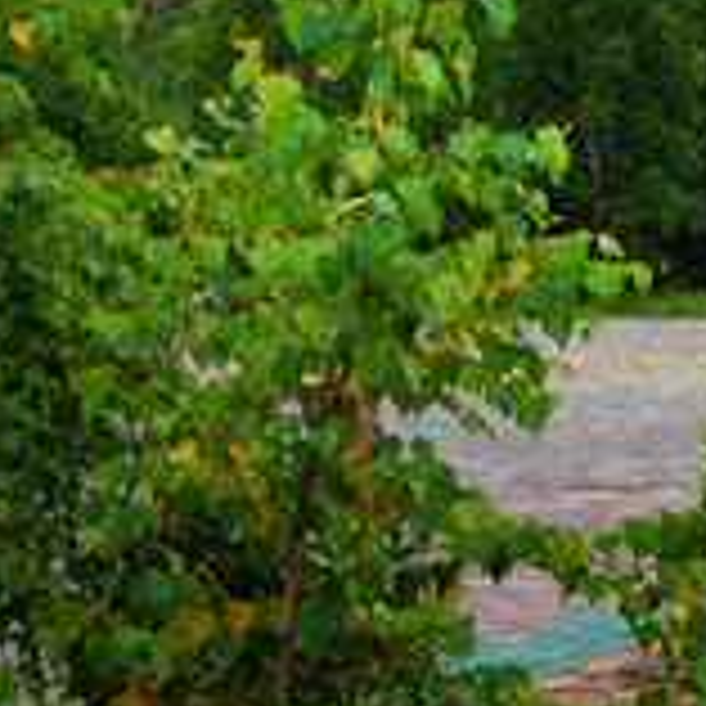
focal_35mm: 143
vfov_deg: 12.2
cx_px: 1740
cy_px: 196
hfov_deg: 10.4
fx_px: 3300
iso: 100
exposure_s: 1/100
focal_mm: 22
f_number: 9
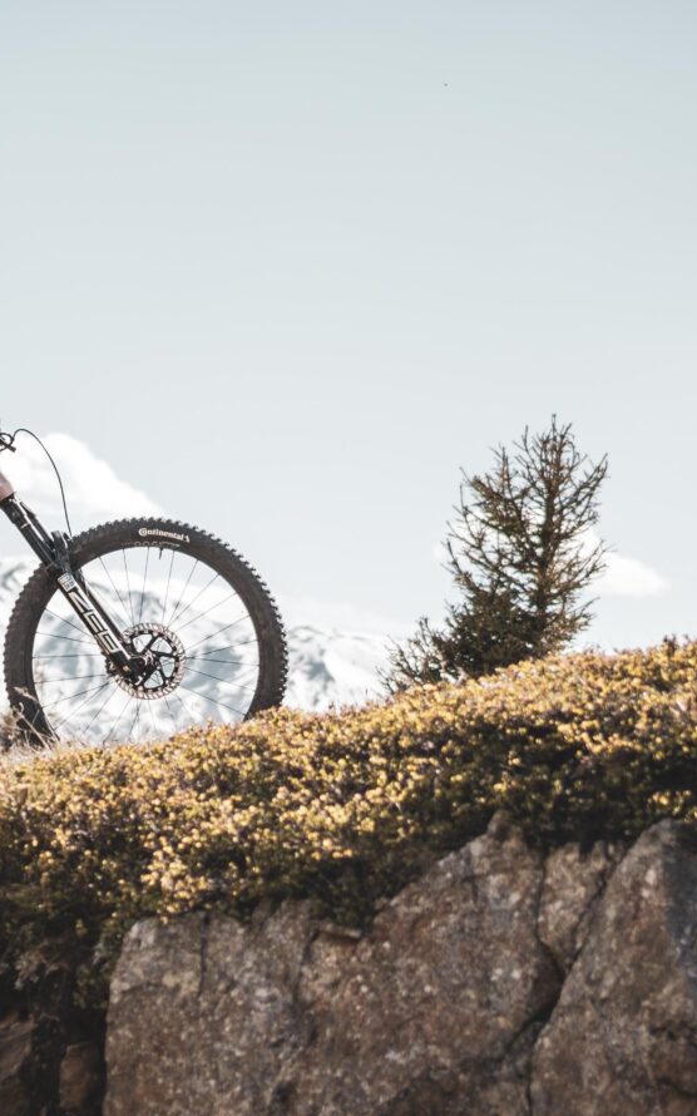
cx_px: 191
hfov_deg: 10.6
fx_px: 3745
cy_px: 634
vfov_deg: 16.9
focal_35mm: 123
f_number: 1.8
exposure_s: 1/2500
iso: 50
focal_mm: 35
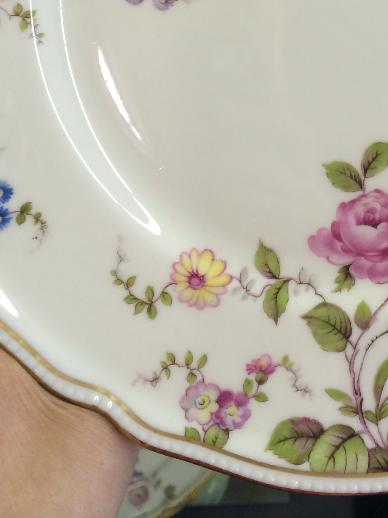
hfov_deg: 24.2
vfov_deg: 30.7
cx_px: 335
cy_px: 16
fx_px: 882
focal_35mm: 59
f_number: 2.2
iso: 80
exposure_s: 1/30
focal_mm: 4.12
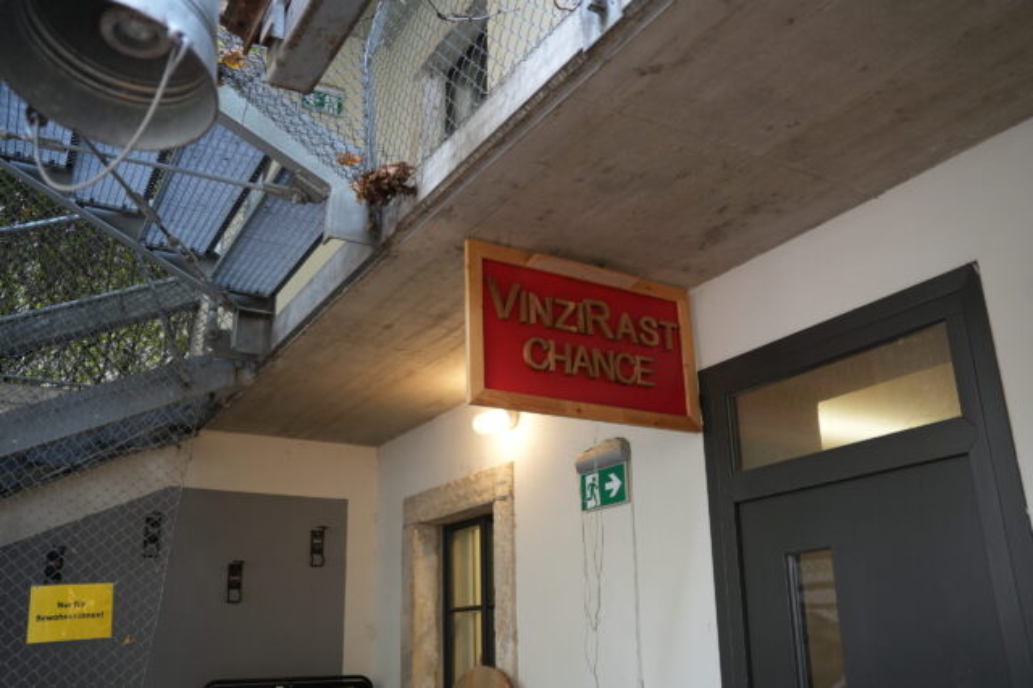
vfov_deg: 41.4
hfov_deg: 59.2
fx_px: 909
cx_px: 516
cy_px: 344
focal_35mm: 32
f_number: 3.2
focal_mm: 31.7
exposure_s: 1/160
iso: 1600
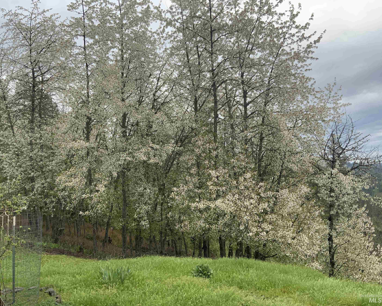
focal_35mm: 31
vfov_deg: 47.1
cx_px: 183
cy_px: 153
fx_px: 350
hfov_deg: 57.2
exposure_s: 1/540
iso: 16
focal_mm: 3
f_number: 1.8
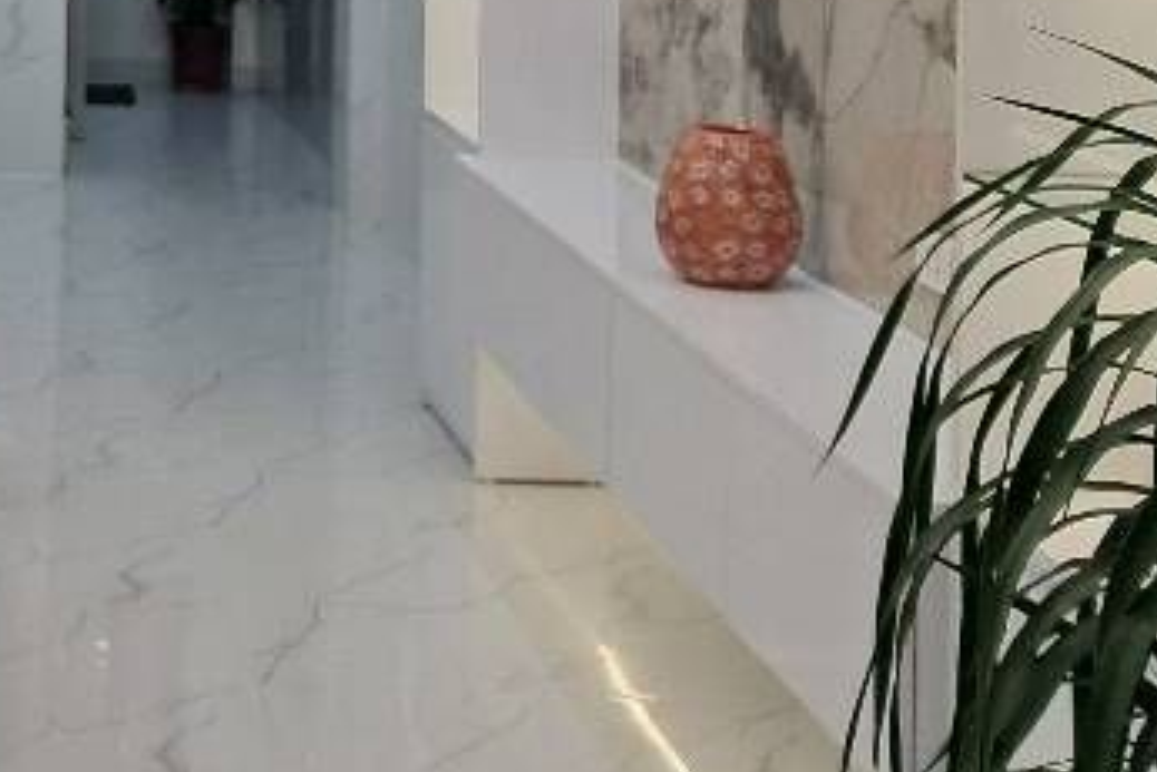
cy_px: -264
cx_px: -100
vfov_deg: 15.6
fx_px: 2669
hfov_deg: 23.1
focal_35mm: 83
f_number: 1.8
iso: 50
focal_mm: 4
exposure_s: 1/50
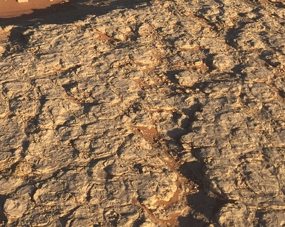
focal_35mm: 80
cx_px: 31
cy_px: -55
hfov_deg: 23.3
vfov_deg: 18.1
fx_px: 675
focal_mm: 4.15
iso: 32
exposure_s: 1/1522
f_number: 2.2
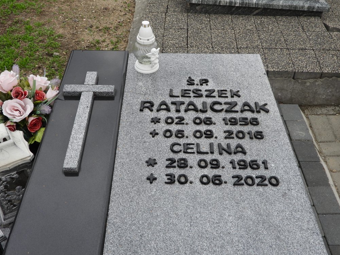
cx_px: 168
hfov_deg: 47.9
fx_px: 383
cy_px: 131
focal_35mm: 39
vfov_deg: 36.8
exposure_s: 1/500
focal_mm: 6.8
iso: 100
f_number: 3.2
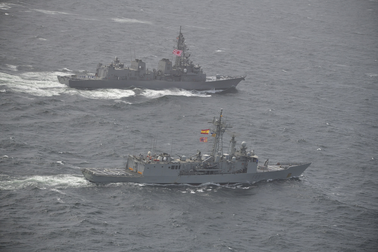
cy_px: 126
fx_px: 1575
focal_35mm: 150
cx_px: 189
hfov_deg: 13.7
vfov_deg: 9.1
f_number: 6.3
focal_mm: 150
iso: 320
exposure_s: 1/3200
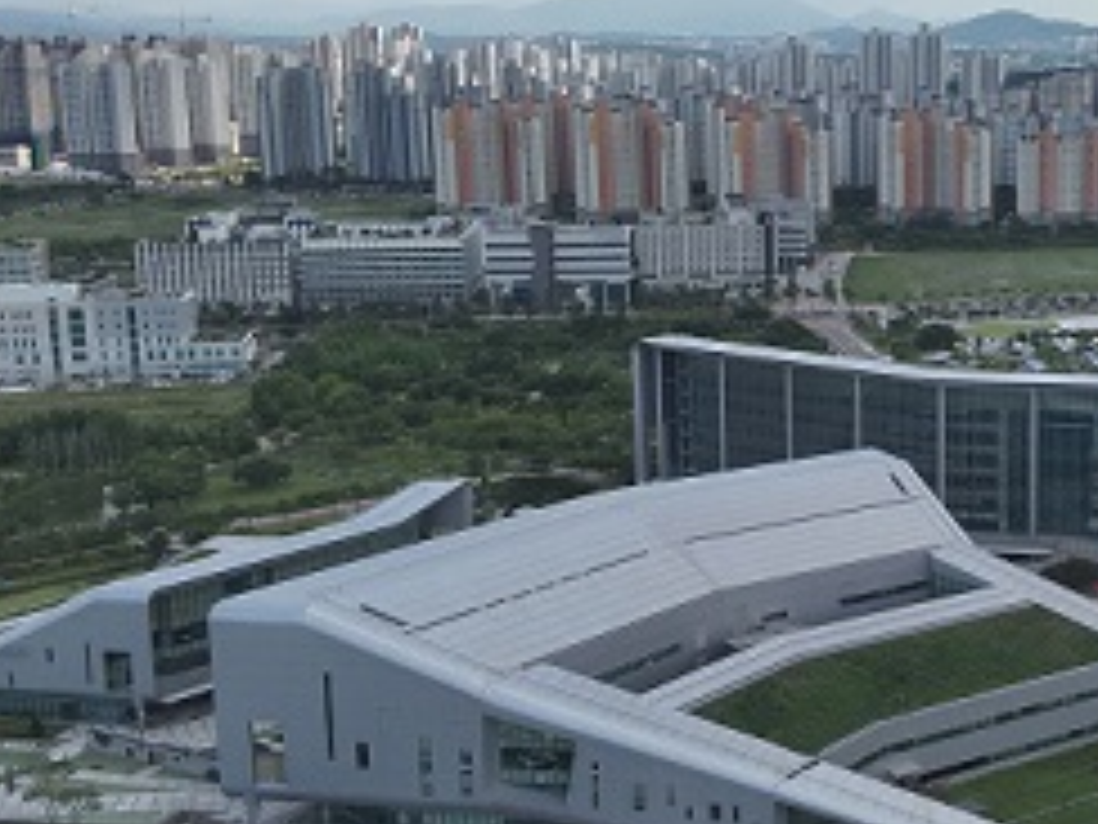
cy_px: 383
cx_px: 914
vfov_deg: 26.6
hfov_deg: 33.7
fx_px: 1745
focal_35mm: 55
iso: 100
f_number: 2.8
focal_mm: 4.4
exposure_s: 1/1000
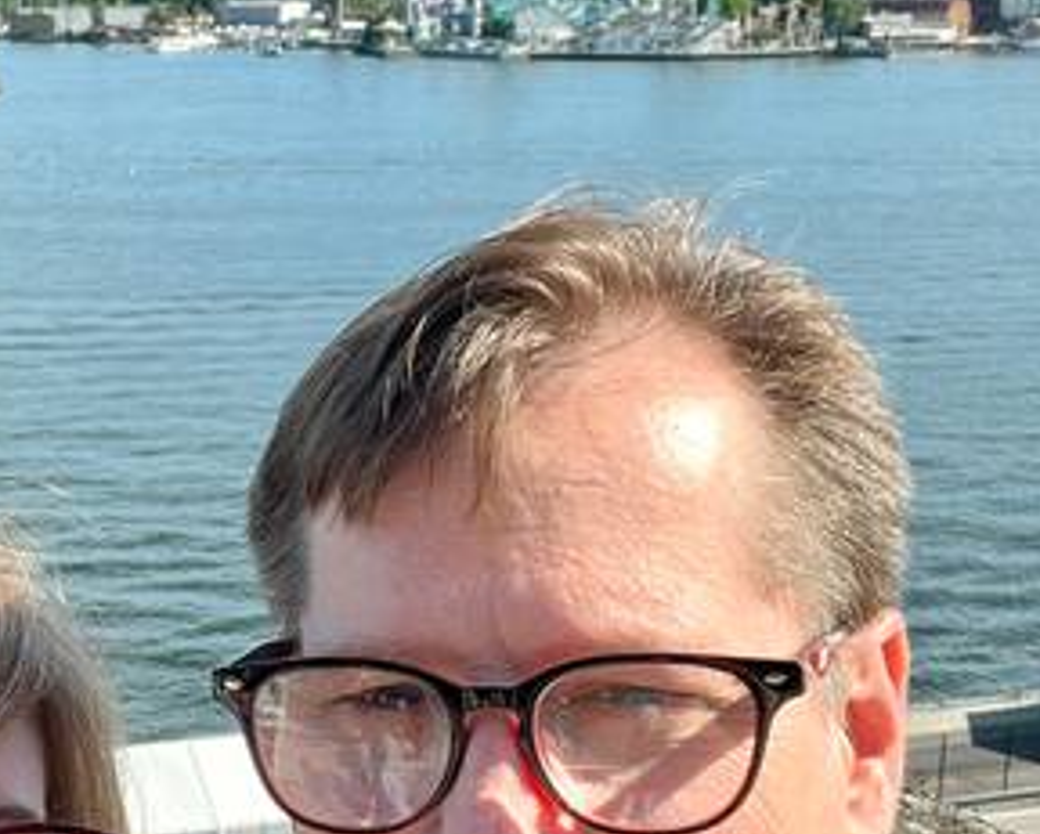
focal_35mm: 65
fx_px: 2003
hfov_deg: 28.6
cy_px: 545
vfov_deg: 23.4
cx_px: 246
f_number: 2.2
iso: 32
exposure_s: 1/400
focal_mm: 2.71
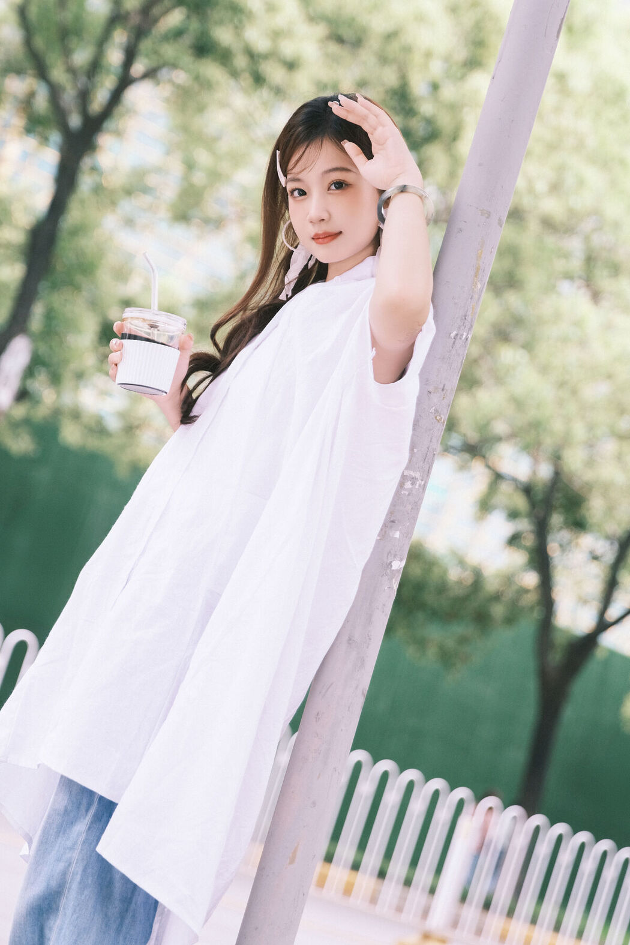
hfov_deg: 13.6
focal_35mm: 101
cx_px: 315
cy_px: 472
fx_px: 2651
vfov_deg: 20.2
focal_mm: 67
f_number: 2.8
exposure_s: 1/200
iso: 1000
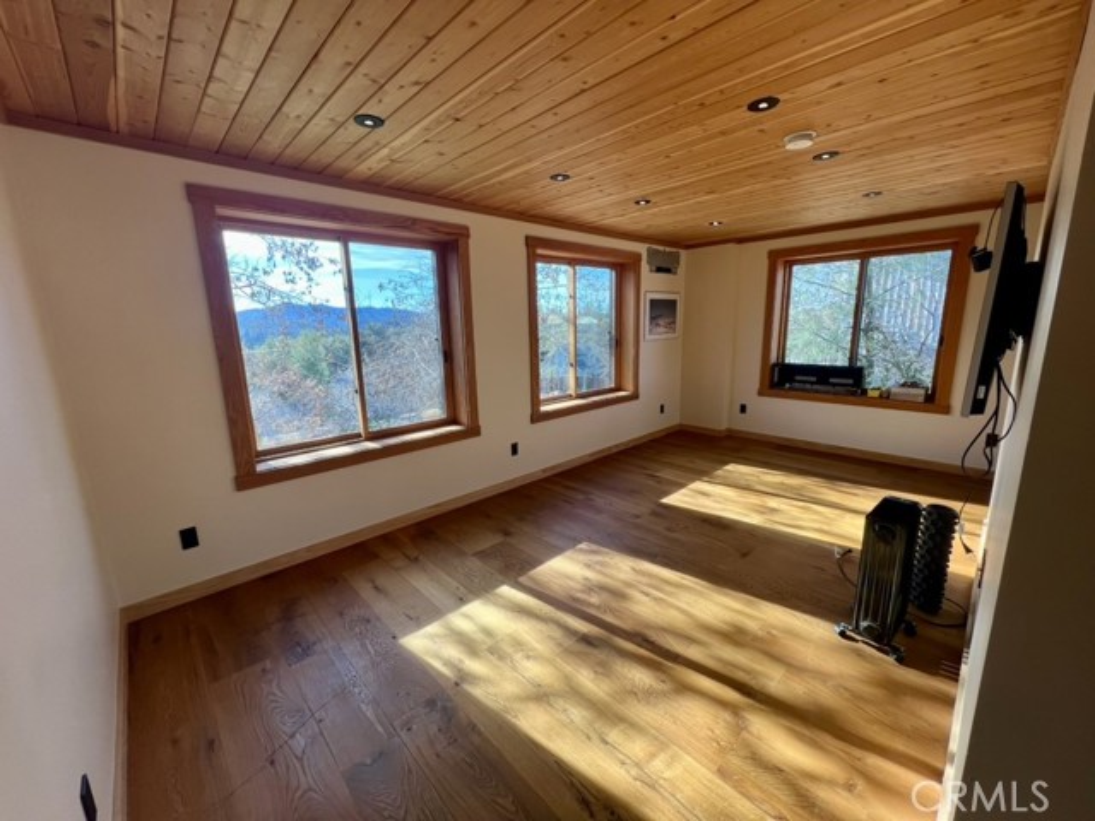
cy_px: 410
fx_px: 411
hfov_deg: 106.2
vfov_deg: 89.9
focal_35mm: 13
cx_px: 548
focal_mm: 1.57
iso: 40
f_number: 1.8
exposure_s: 1/120
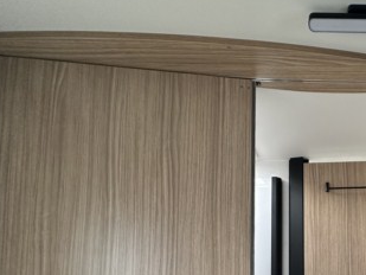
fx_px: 307
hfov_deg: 51.9
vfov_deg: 42.4
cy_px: 268
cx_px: 348
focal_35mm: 29
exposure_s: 1/99
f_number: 2.2
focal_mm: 2.22
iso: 200
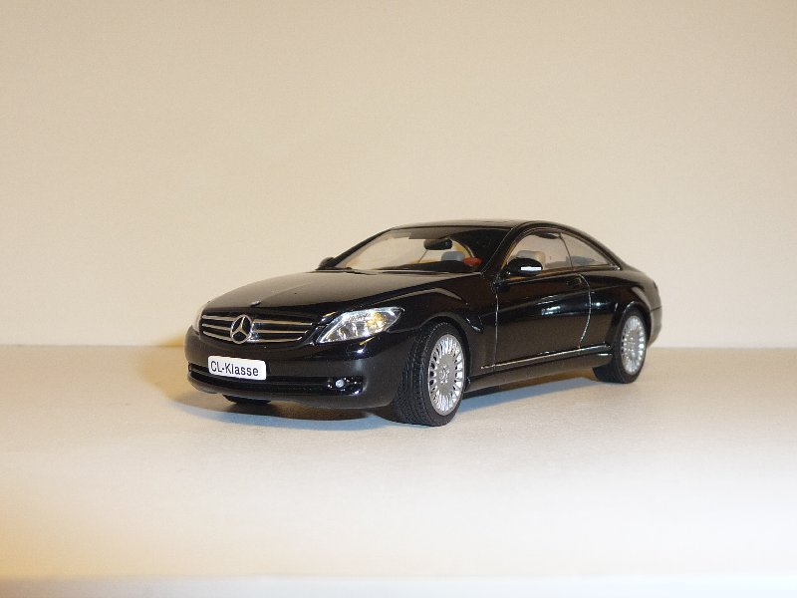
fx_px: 990
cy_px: 299
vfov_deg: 33.6
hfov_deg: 43.9
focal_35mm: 43
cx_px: 398
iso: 100
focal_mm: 5.3
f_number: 3.5
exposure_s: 1/50
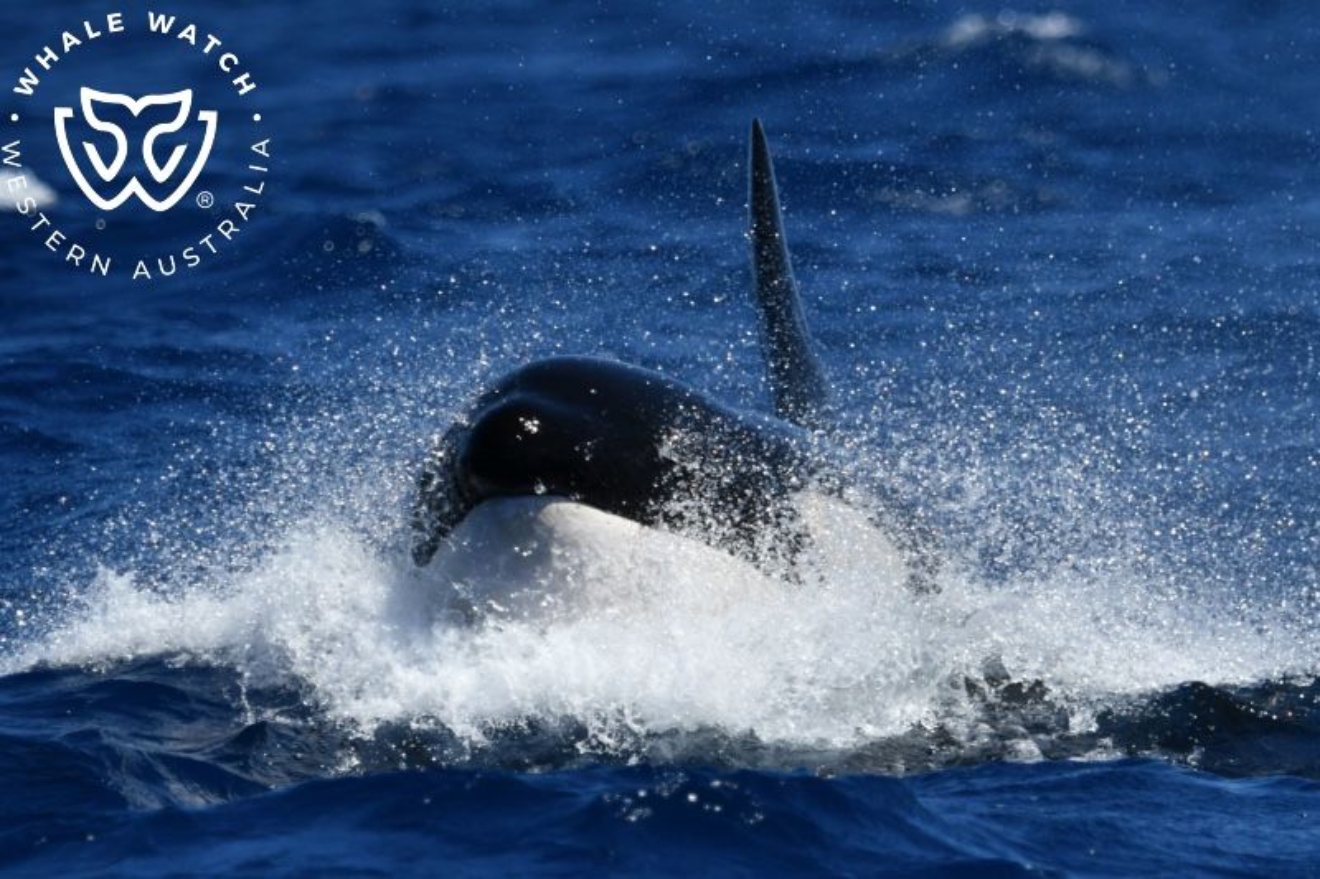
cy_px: 440
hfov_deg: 4.9
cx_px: 660
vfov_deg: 3.3
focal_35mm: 420
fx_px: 15396
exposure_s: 1/8000
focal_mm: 420
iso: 800
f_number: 6
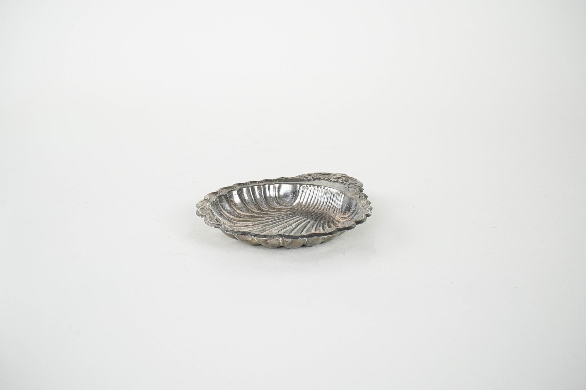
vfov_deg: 28.1
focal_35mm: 48
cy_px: 195
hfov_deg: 41.1
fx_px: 781
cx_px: 293
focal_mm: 48
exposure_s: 1/80
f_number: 10
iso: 2500
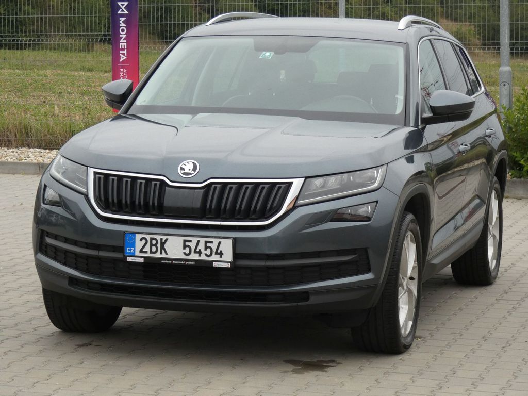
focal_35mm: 117
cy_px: 198
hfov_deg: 16.8
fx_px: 1785
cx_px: 264
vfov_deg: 12.7
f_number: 5.6
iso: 250
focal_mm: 21
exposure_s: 1/80
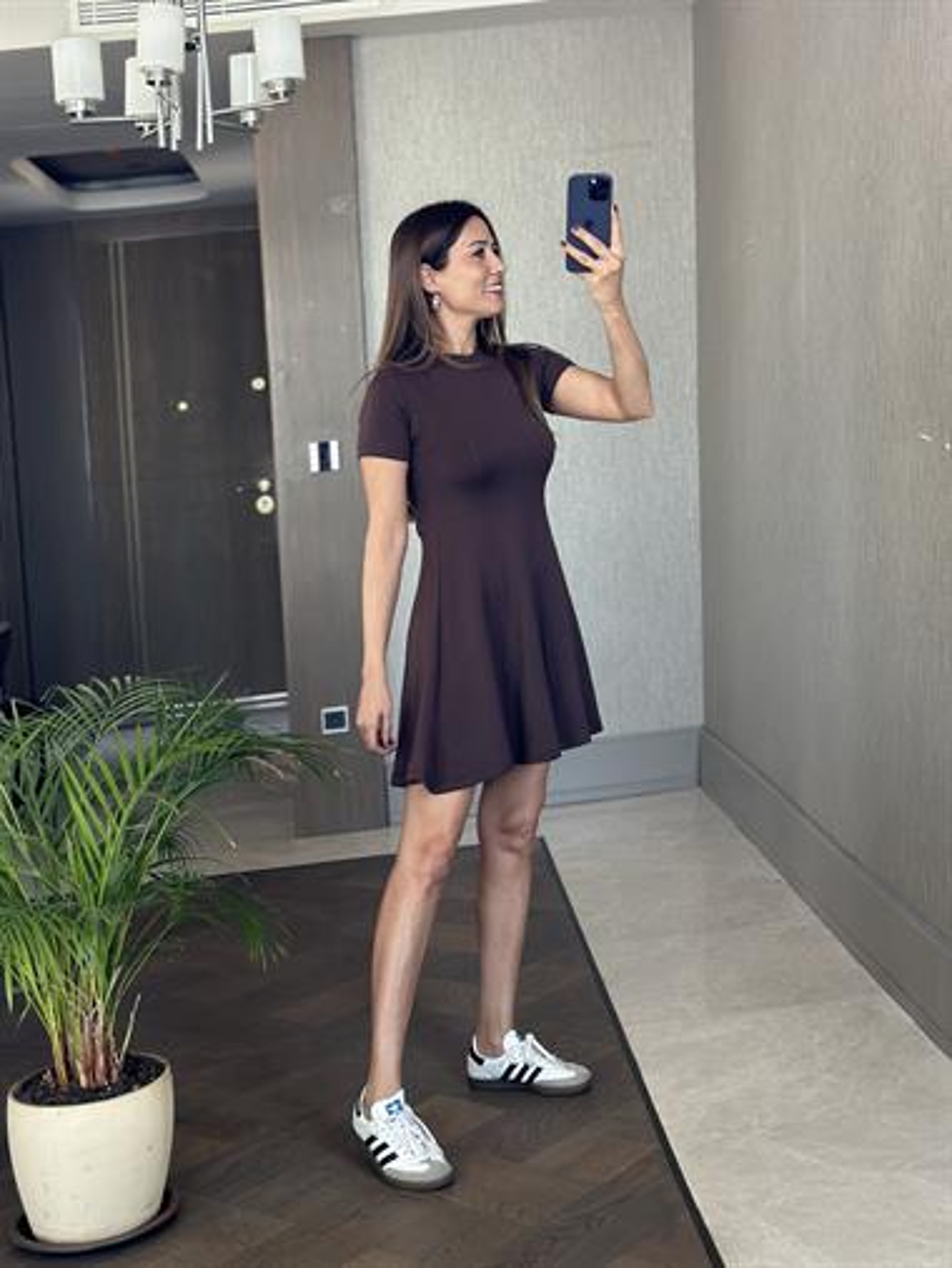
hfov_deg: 30.3
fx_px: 1759
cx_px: 476
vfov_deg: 39.6
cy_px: 634
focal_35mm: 48
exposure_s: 1/90
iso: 125
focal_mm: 6.86
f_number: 1.78
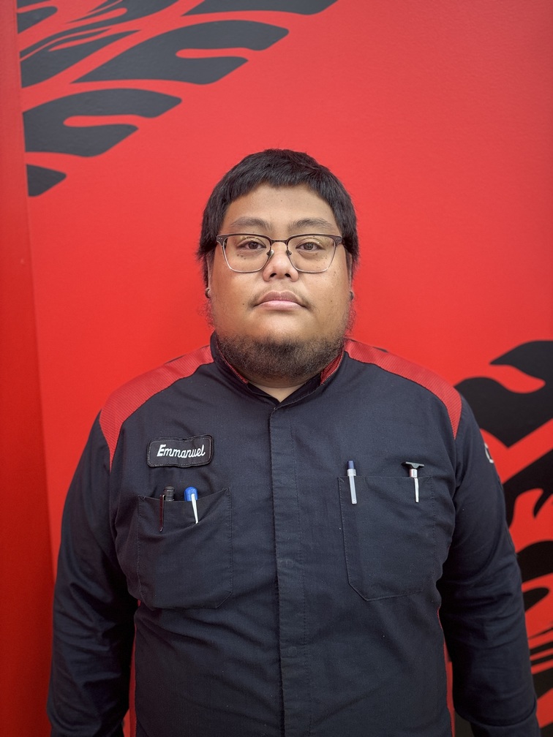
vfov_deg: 71.6
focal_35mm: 24
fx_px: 511
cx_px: 276
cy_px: 368
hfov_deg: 56.8
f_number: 1.78
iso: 200
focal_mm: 6.76
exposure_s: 1/60
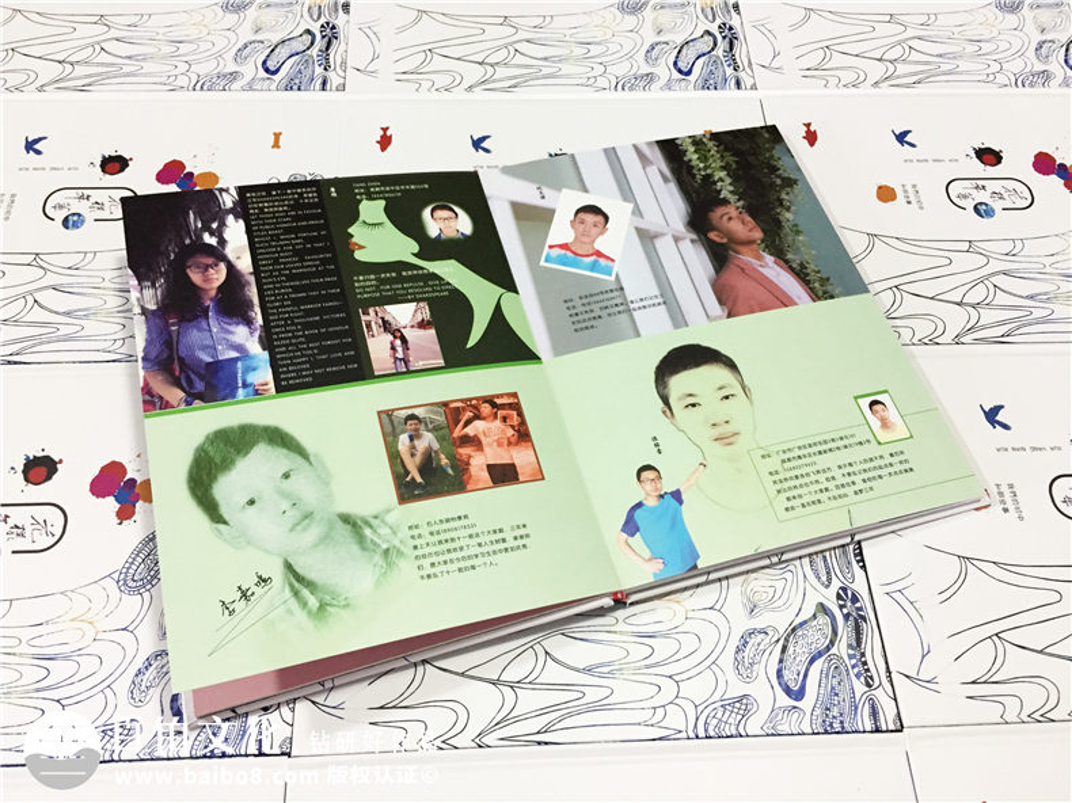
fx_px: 898
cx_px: 536
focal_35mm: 29
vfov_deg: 48.2
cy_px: 402
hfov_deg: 61.7
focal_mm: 4.15
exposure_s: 1/33
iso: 250
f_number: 2.2
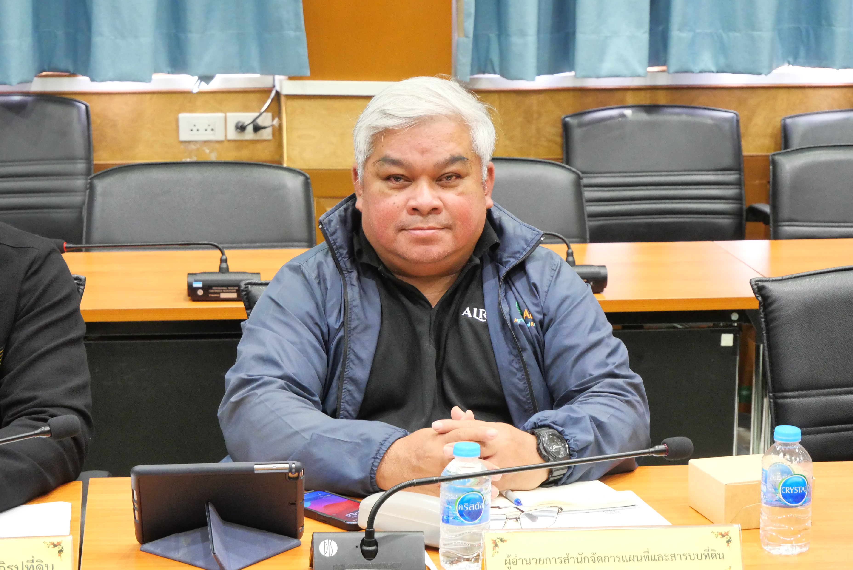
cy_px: 285
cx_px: 426
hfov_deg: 21.4
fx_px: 2252
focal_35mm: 95
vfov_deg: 14.4
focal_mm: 46
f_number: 5.6
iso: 3200
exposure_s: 1/25
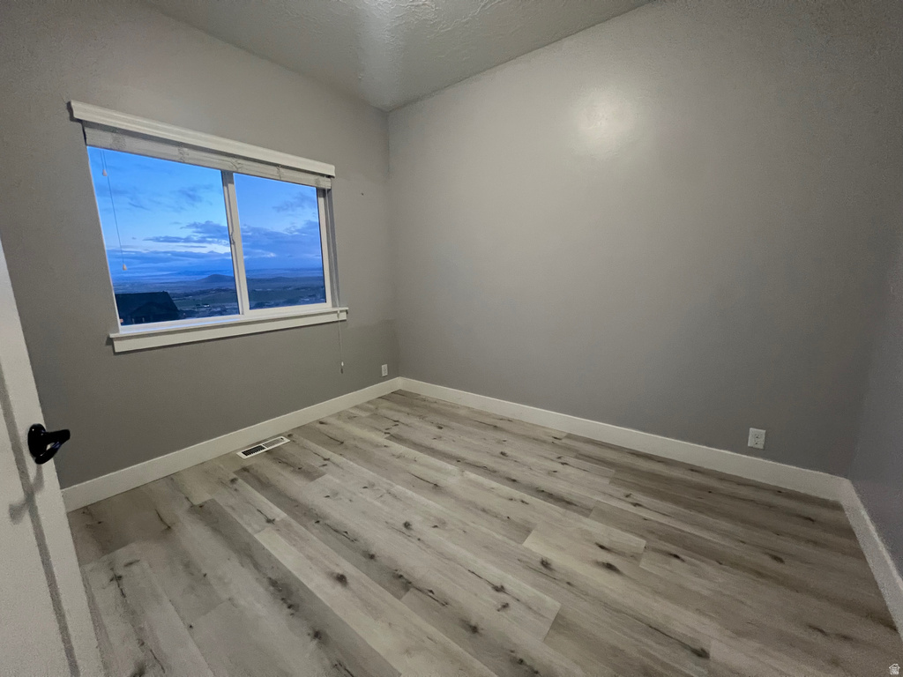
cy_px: 338
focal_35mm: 13
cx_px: 452
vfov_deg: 89.9
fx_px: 339
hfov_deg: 106.2
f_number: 1.8
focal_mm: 1.57
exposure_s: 1/60
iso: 500
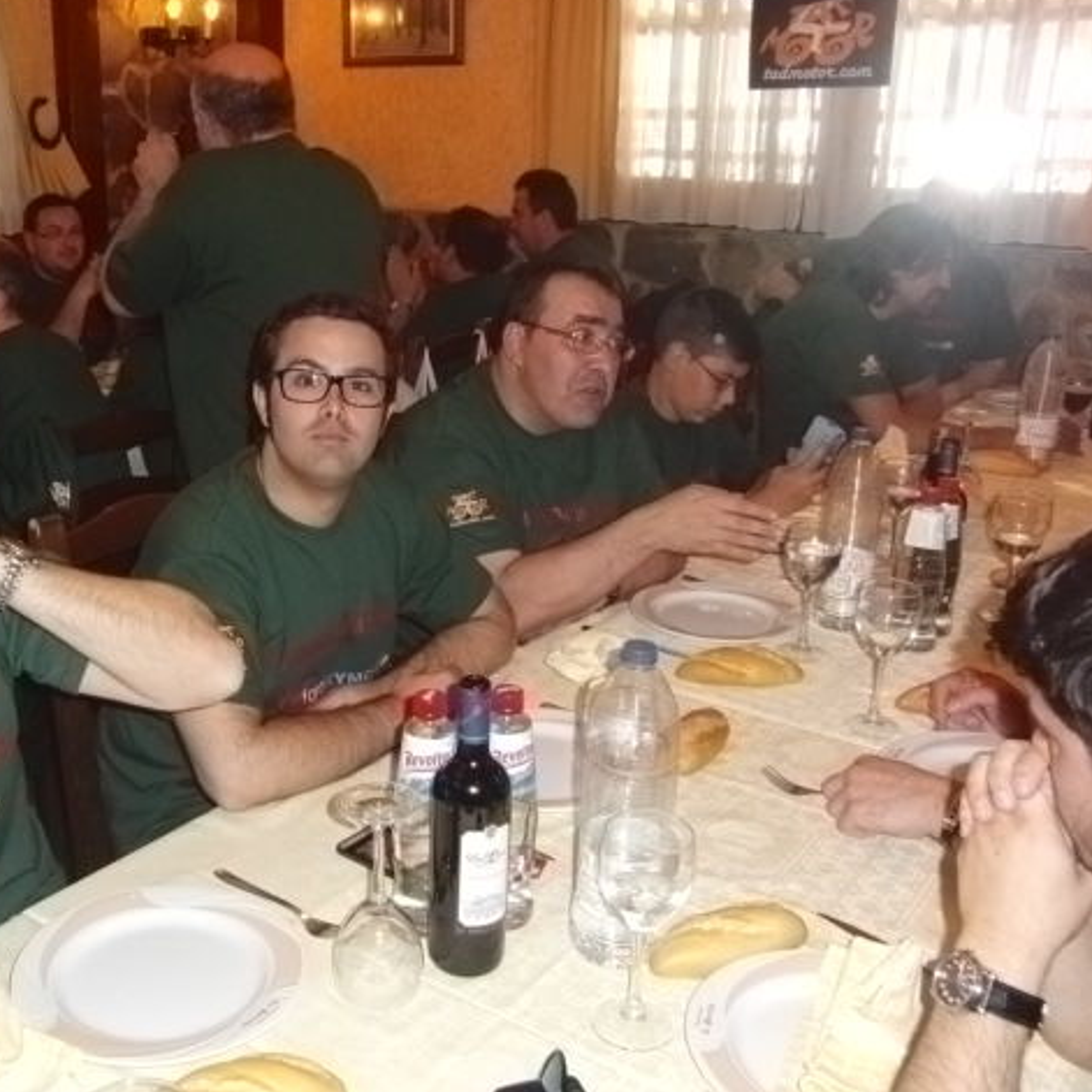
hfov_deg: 45.4
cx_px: 376
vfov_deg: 46.0
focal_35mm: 36
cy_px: 540
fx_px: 1285
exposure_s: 1/60
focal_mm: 5.2
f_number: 3.5
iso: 400
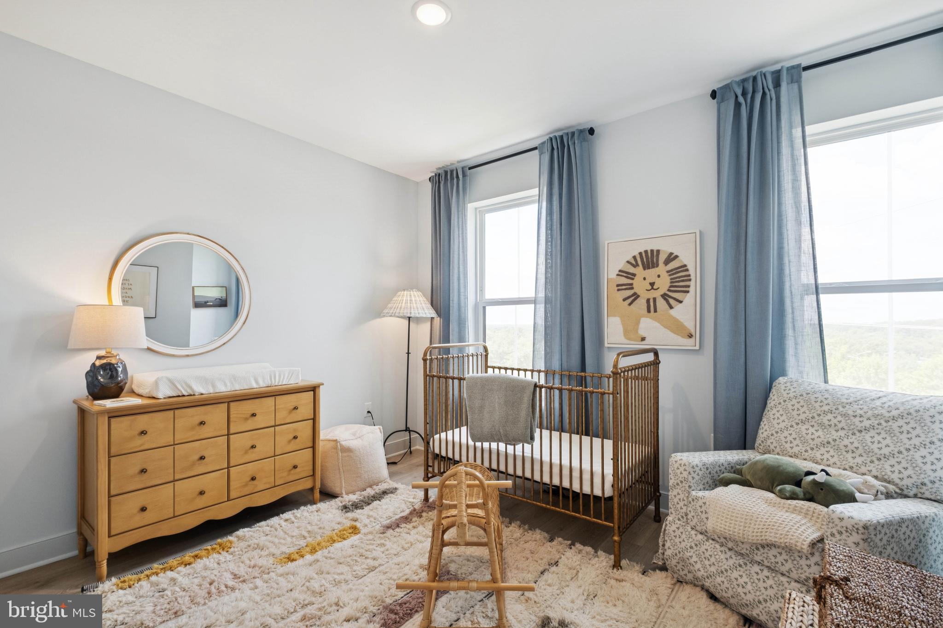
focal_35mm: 15
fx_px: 393
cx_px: 472
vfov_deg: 77.3
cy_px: 314
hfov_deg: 100.4
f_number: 8
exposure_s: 1/30
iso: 400
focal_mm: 10
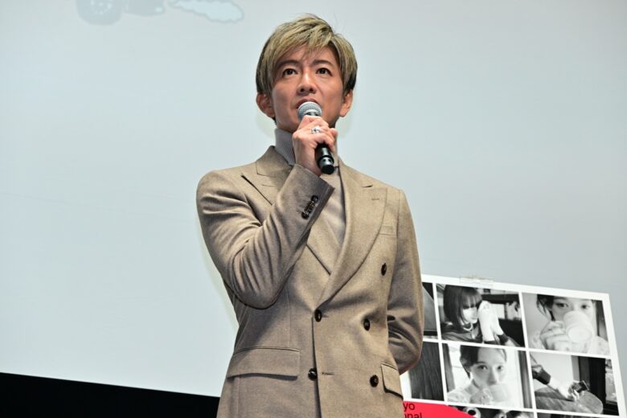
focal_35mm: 103
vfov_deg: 13.3
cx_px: 314
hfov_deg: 19.8
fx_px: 1794
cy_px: 209
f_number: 6.3
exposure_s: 1/200
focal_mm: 103
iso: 2500
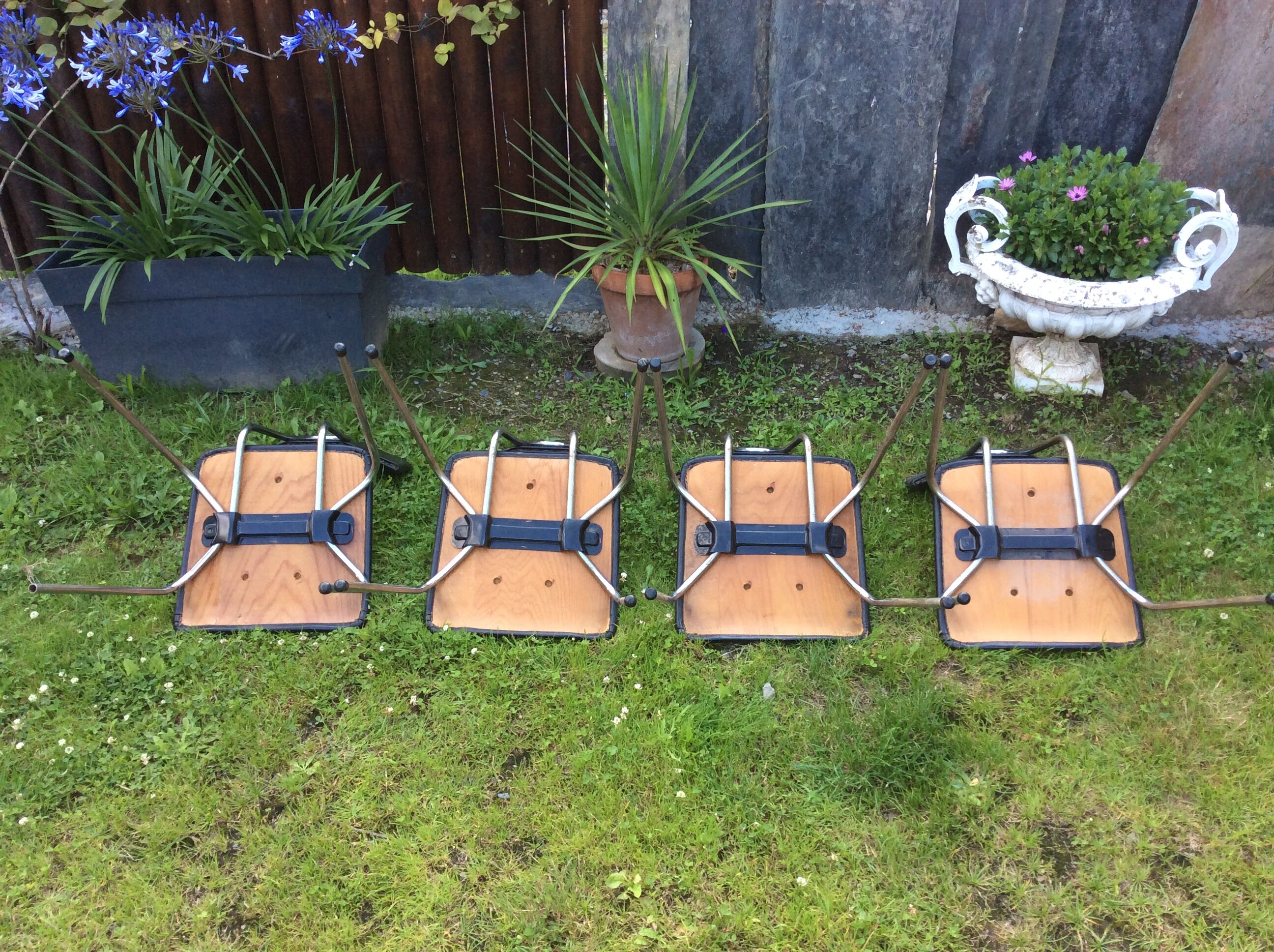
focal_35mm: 32
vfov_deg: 44.1
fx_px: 1176
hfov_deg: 56.9
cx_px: 637
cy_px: 476
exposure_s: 1/100
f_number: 2.4
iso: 40
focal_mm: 3.3
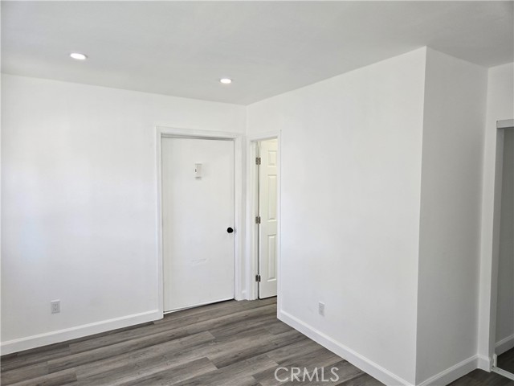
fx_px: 342
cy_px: 193
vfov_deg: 58.9
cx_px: 257
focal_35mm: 23
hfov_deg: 73.9
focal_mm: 5.4
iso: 50
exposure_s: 1/120
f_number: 1.8
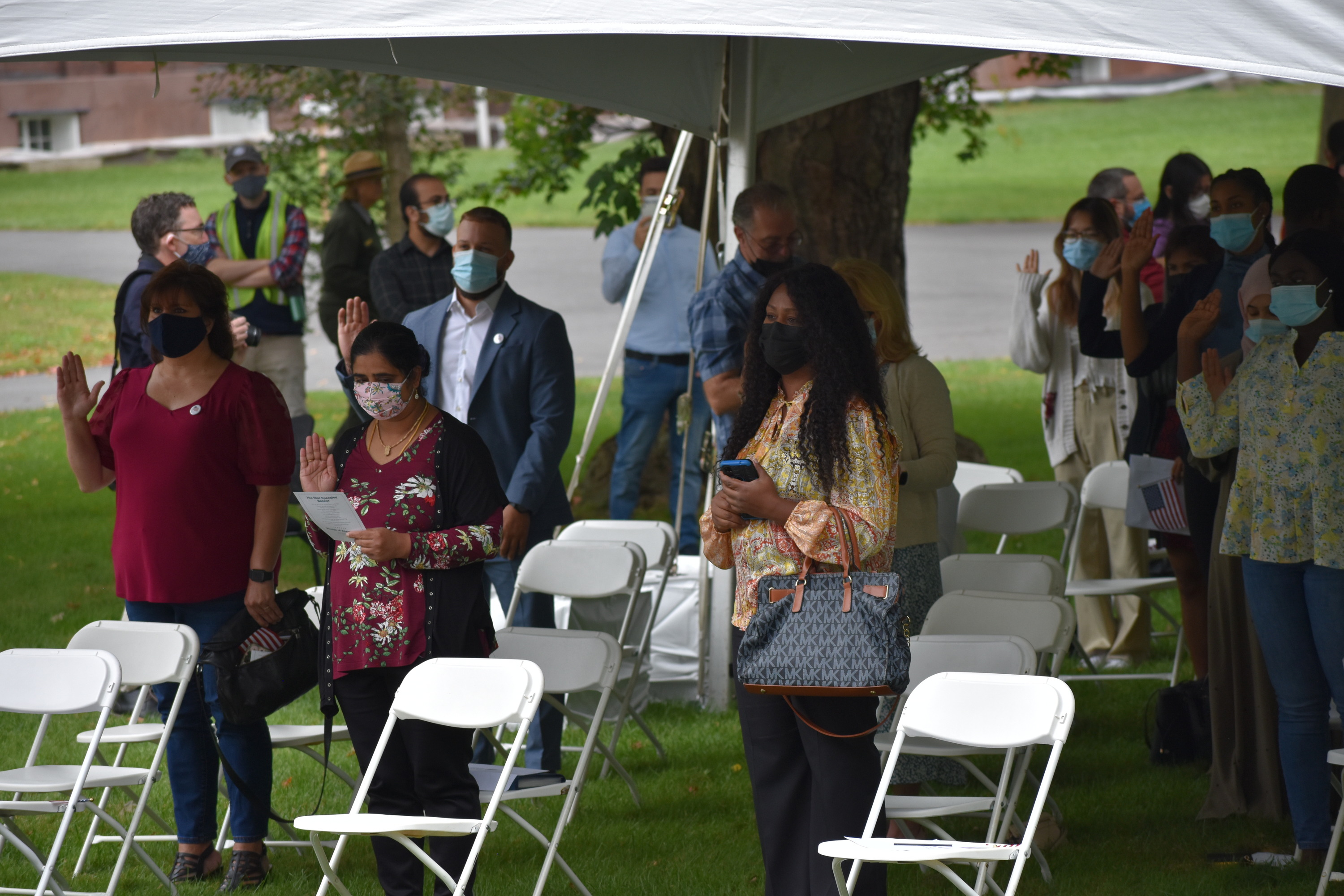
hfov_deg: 11.0
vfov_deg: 7.3
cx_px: 672
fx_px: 6999
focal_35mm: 188
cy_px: 448
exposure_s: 1/500
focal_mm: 125
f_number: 5.6
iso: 400
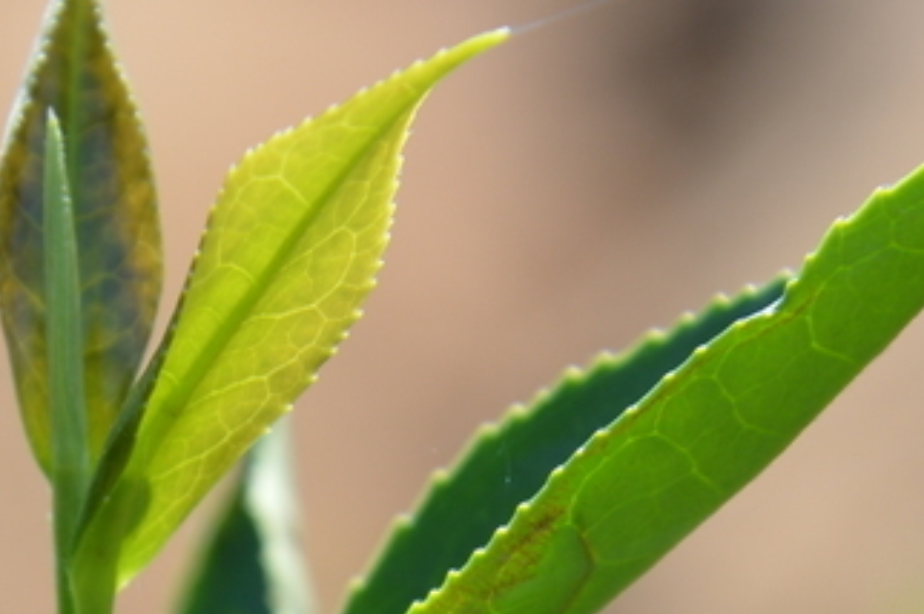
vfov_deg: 3.1
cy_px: 879
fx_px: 11461
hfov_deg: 4.6
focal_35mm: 447
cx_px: 69
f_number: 6.3
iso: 280
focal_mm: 120
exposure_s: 1/500
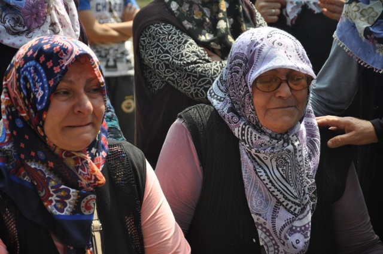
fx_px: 1275
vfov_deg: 11.4
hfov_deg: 17.1
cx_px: 192
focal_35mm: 120
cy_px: 127
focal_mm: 80
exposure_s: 1/500
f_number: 5.3
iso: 320
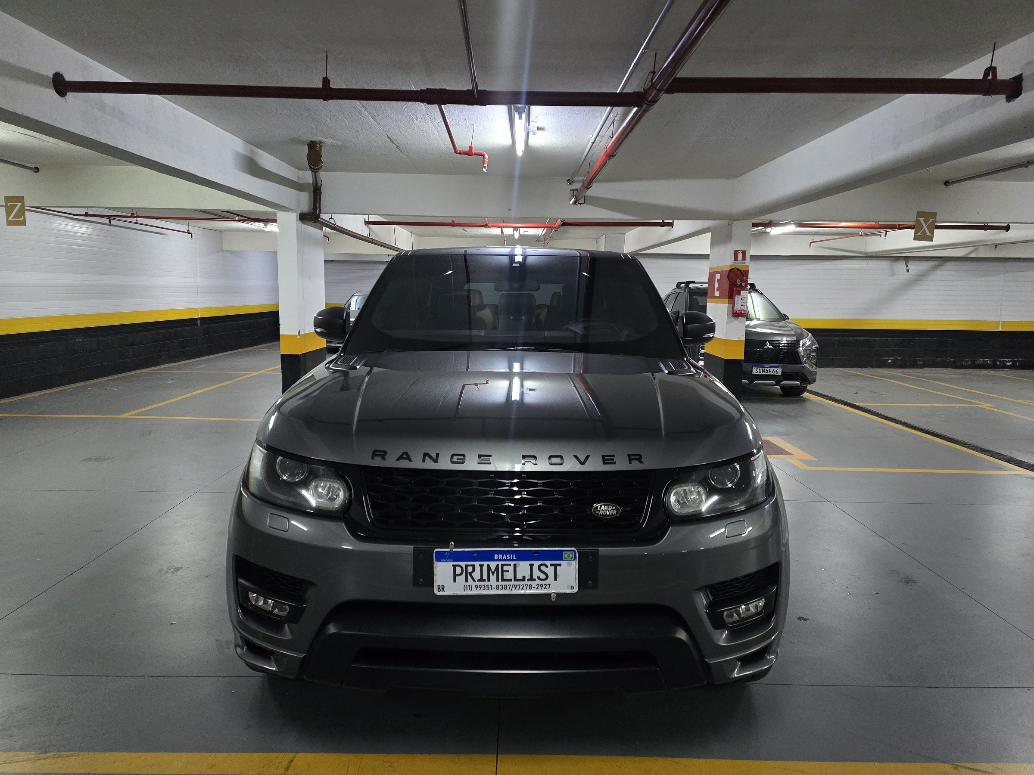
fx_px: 687
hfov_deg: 73.9
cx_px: 517
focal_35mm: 23
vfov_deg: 58.9
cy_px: 388
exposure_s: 1/60
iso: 1600
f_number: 1.7
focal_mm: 6.3
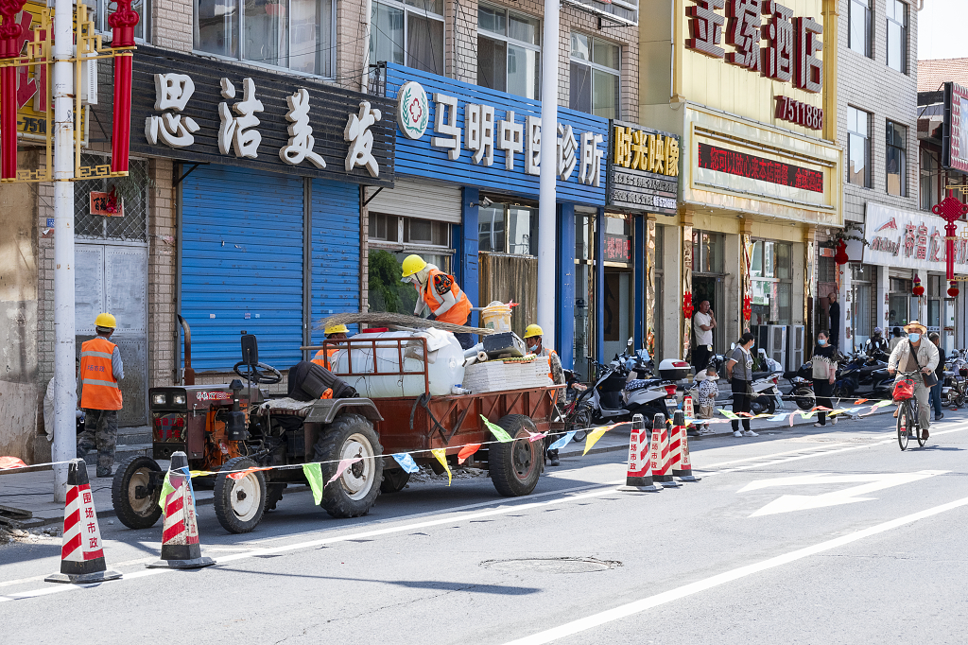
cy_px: 322
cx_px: 484
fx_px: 1935
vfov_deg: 18.9
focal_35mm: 72
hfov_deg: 28.1
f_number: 5.6
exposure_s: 1/200
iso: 125
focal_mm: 26.37
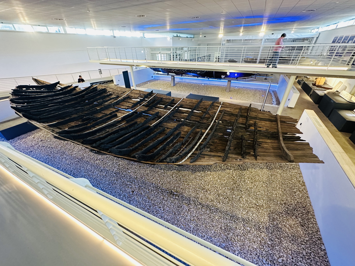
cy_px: 133
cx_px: 178
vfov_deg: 85.7
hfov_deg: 102.1
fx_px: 144
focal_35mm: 14
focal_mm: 2.22
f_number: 2.2
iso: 800
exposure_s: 1/49
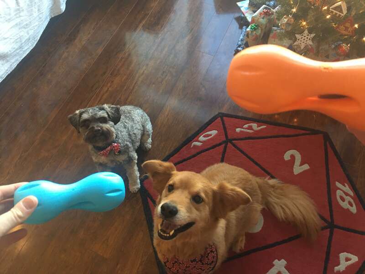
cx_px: 182
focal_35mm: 29
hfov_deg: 61.7
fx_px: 306
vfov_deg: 48.2
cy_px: 137
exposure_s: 1/15
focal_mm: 4.15
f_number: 2.2
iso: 64
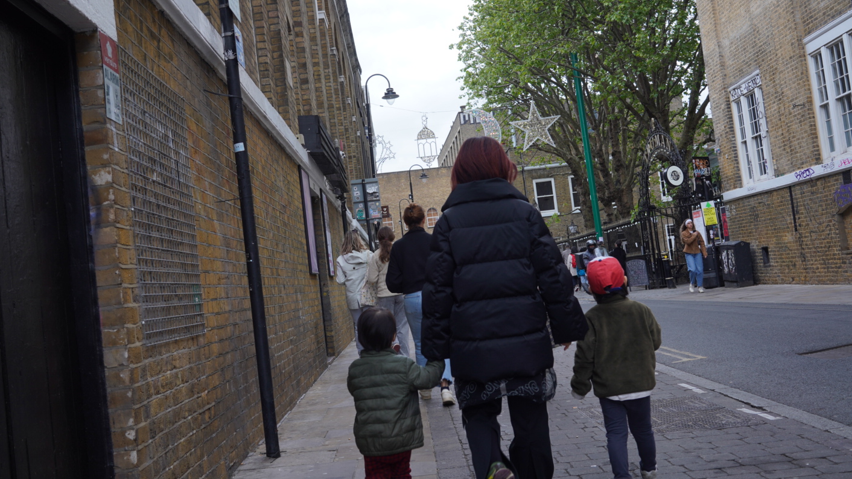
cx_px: 421
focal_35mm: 42
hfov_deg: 48.4
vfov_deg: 28.3
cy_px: 207
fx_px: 949
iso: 100
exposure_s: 1/80
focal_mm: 35
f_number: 8
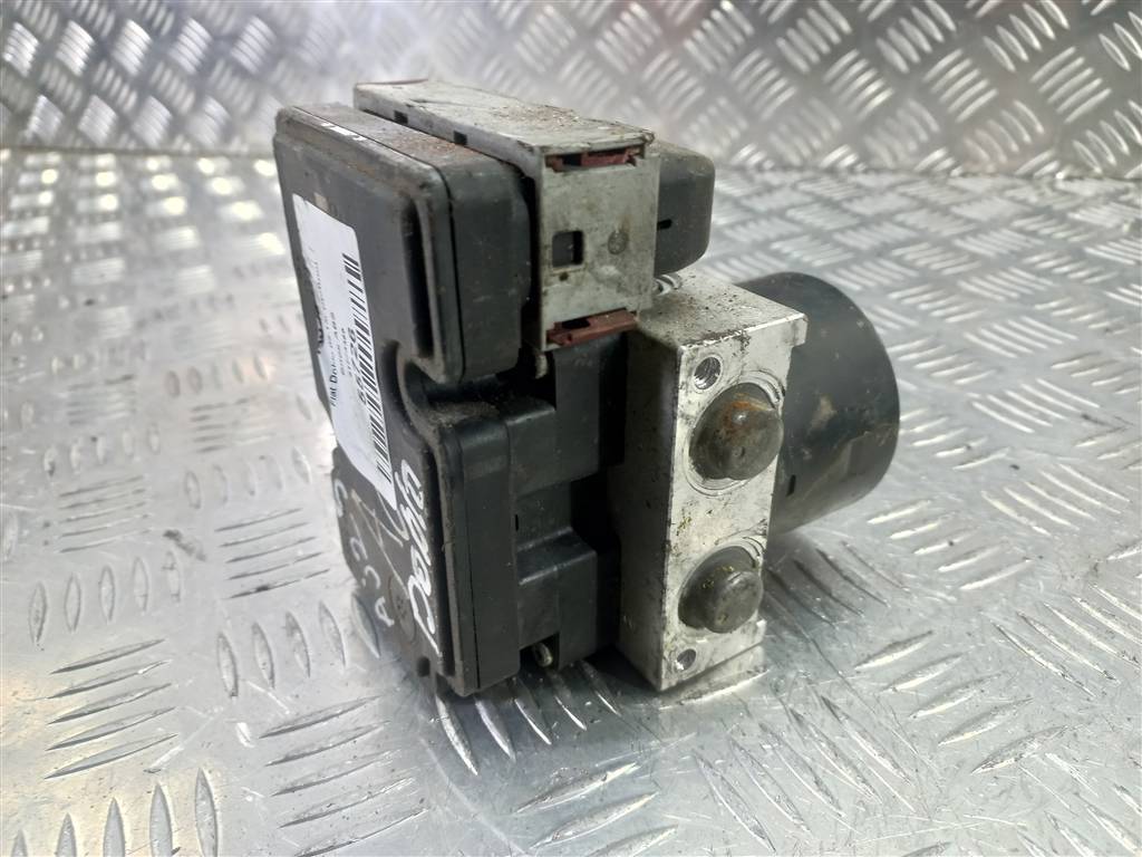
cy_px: 428
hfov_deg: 69.4
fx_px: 825
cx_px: 571
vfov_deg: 54.9
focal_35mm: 25
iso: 125
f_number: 1.8
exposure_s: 1/50
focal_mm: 4.6
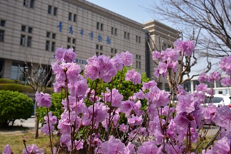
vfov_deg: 37.8
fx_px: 224
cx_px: 116
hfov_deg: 54.5
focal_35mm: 35
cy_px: 70
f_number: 13
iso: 800
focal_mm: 32
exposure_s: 1/640
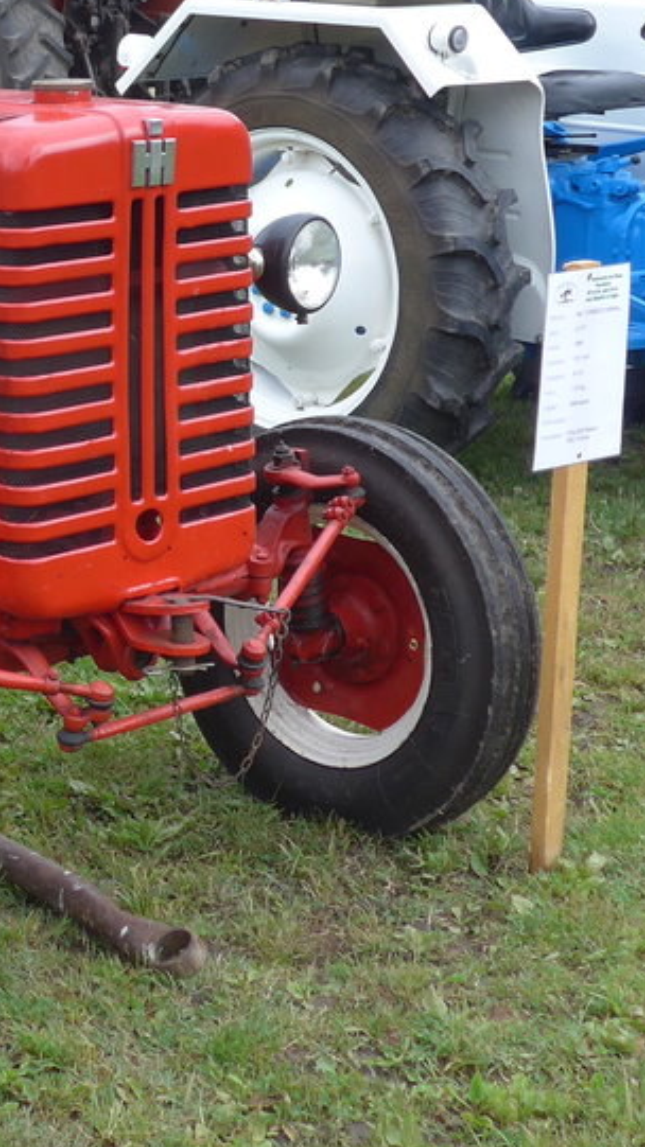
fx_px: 2647
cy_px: 329
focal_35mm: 87
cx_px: -55
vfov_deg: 24.3
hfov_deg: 13.6
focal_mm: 7.5
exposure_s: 1/400
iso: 80
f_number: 2.8
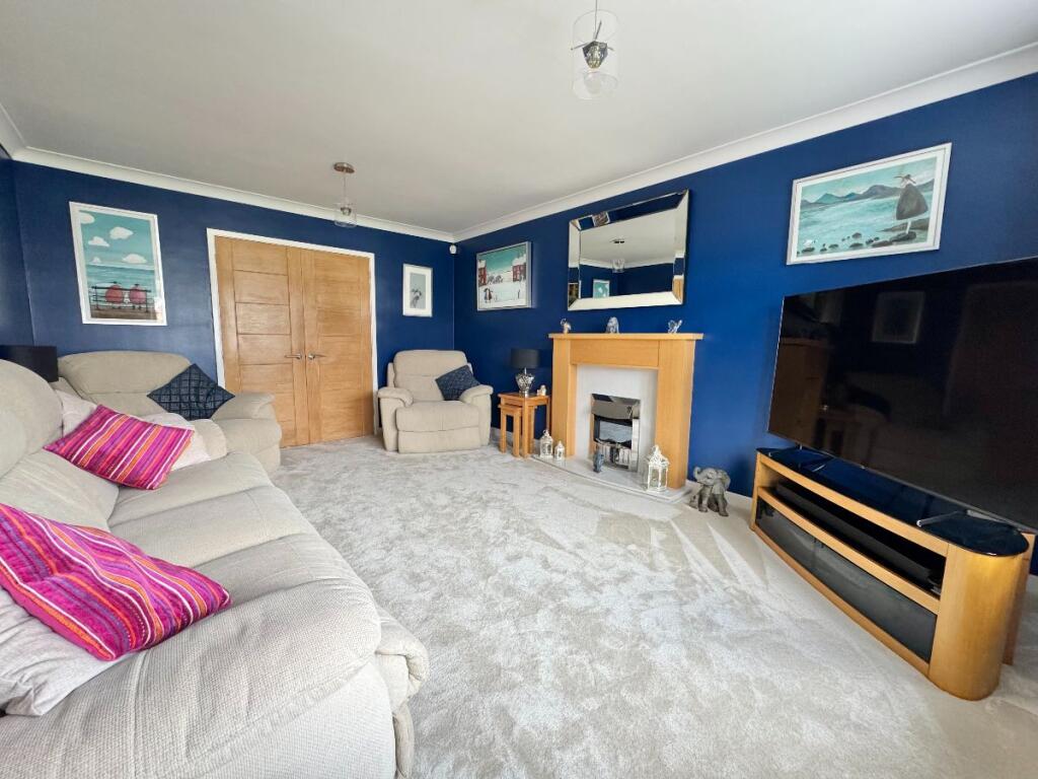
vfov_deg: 85.7
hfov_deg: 102.1
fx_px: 420
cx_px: 519
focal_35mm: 14
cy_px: 390
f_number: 2.2
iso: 320
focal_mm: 2.22
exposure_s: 1/89
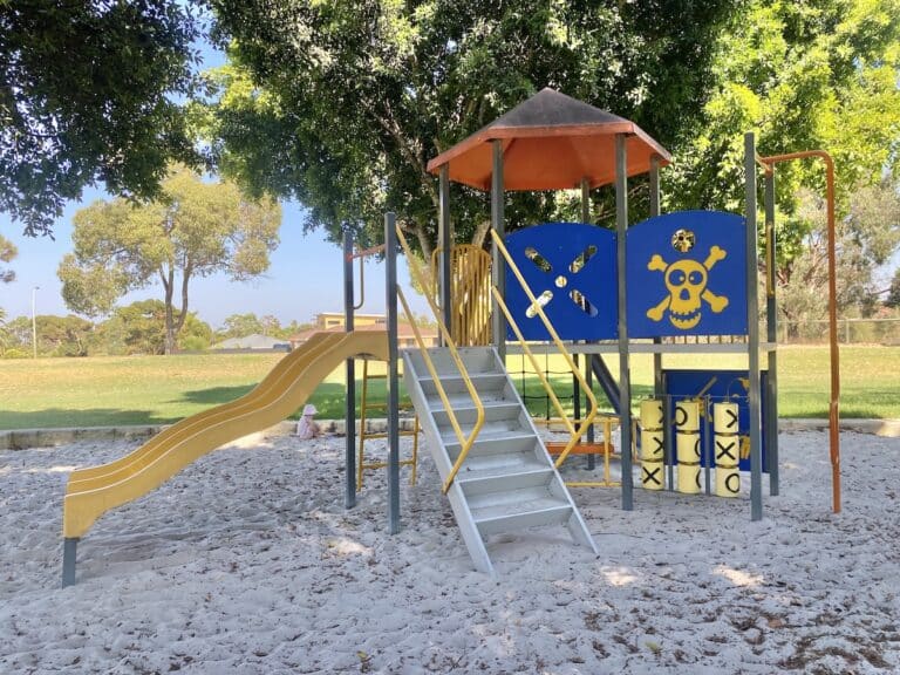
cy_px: 338
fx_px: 676
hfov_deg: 67.3
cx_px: 450
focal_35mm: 26
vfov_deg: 53.1
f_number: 1.8
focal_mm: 4.25
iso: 32
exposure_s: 1/594
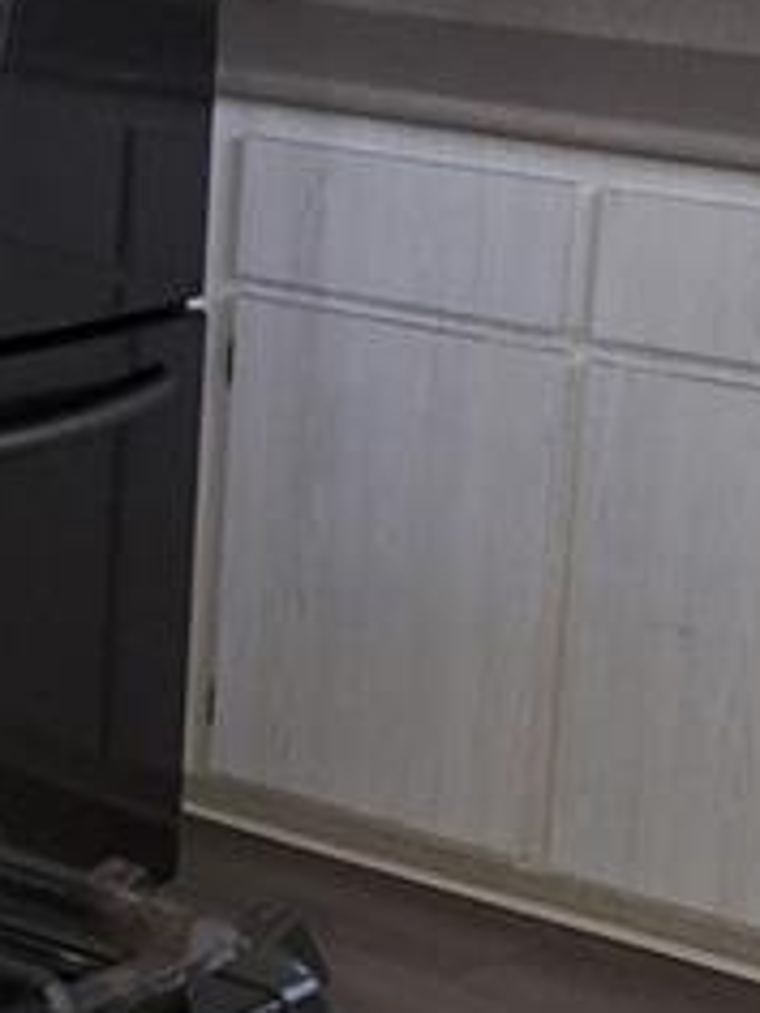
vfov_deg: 16.1
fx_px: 3571
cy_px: 622
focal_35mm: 122
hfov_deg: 12.1
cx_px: 206
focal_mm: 5.23
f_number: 1.8
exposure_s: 1/20
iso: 640
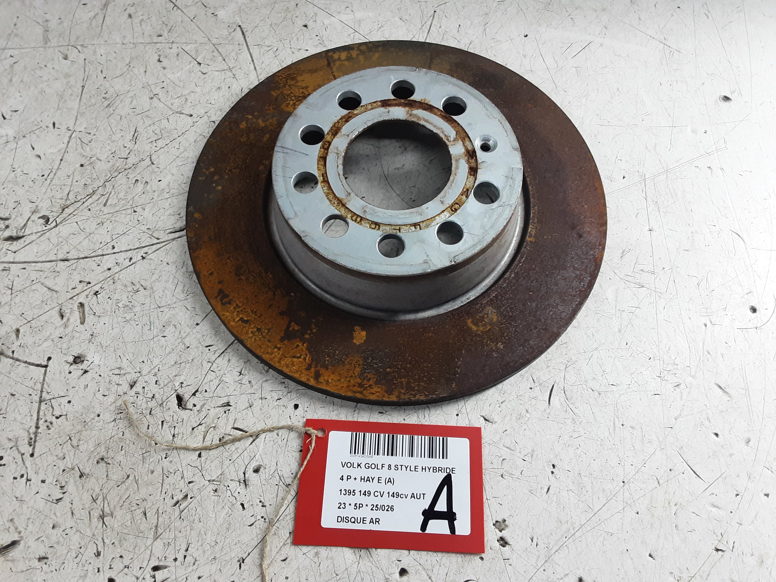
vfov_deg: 51.4
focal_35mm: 27
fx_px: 605
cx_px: 388
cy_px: 291
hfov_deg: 65.3
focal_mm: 2.91
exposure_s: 1/50
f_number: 1.9
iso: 125
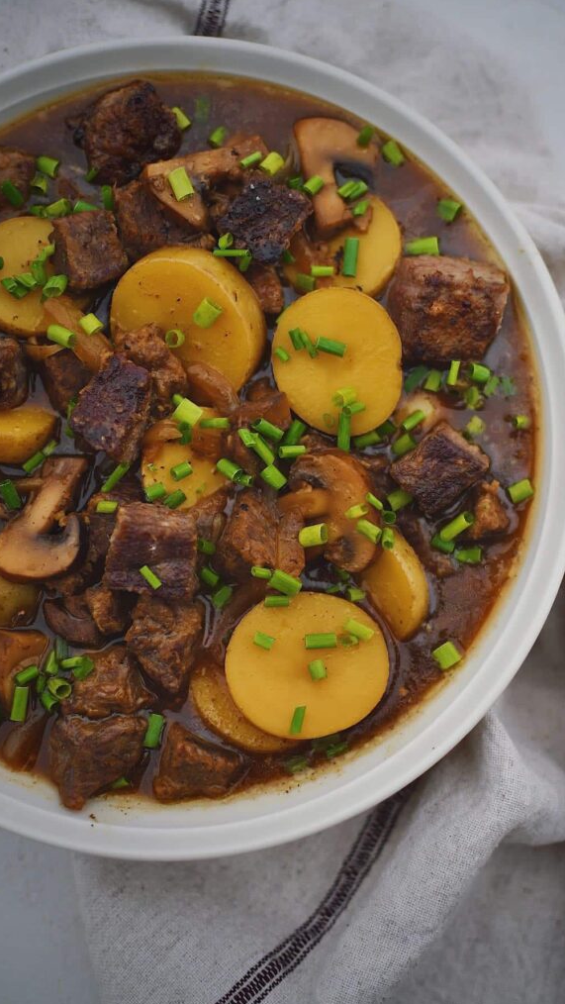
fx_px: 1464
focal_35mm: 55
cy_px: 503
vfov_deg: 37.8
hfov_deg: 21.8
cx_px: 333
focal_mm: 35
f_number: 2.2
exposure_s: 1/1000
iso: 400
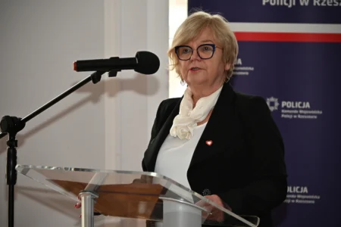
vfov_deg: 7.8
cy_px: 114
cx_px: 170
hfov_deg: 11.7
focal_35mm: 175
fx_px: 1658
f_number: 6.3
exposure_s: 1/200
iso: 1600
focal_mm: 175
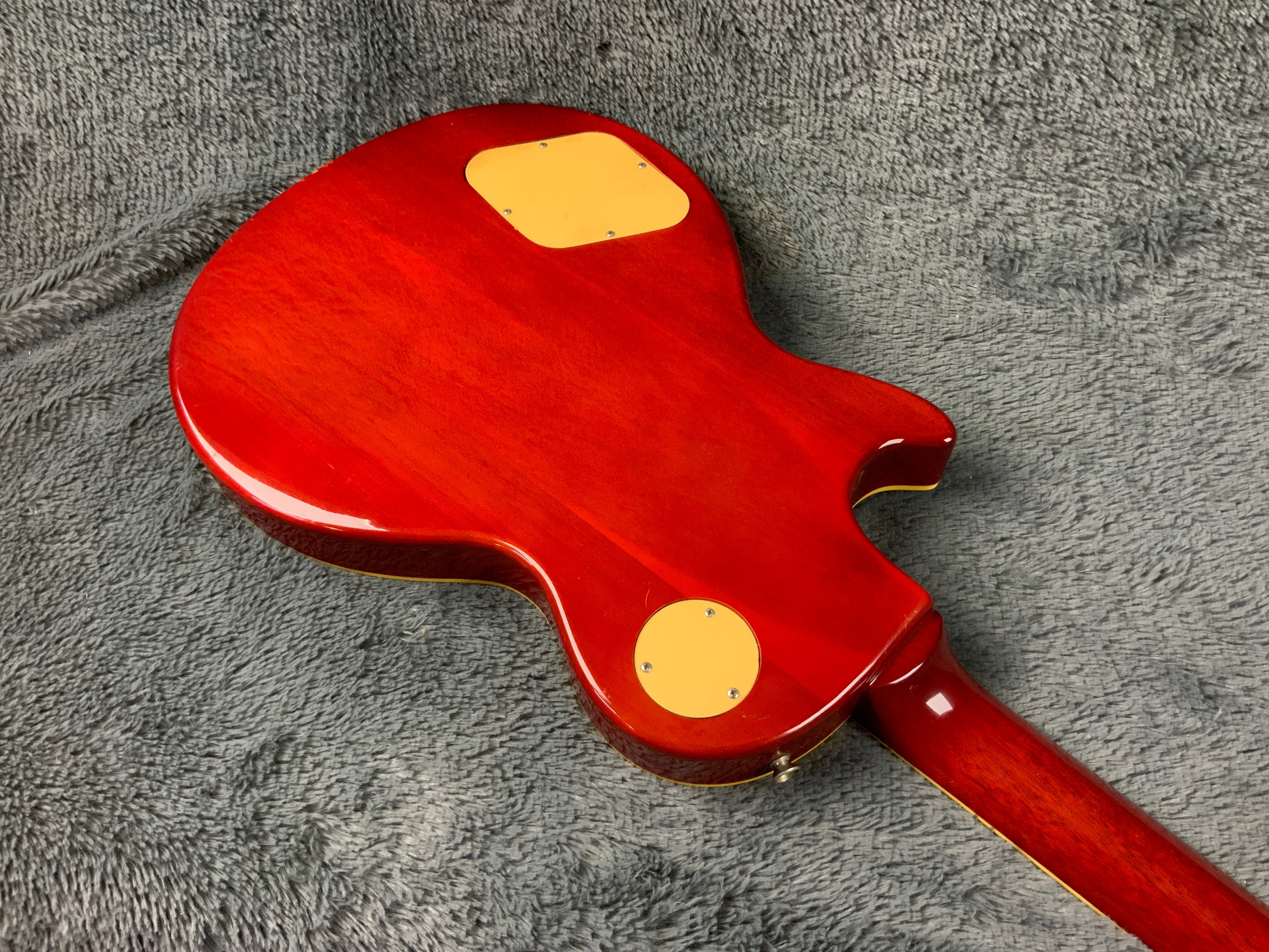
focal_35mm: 29
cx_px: 634
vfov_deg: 48.2
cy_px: 476
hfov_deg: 61.7
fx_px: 1063
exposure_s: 1/50
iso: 125
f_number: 1.8
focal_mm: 3
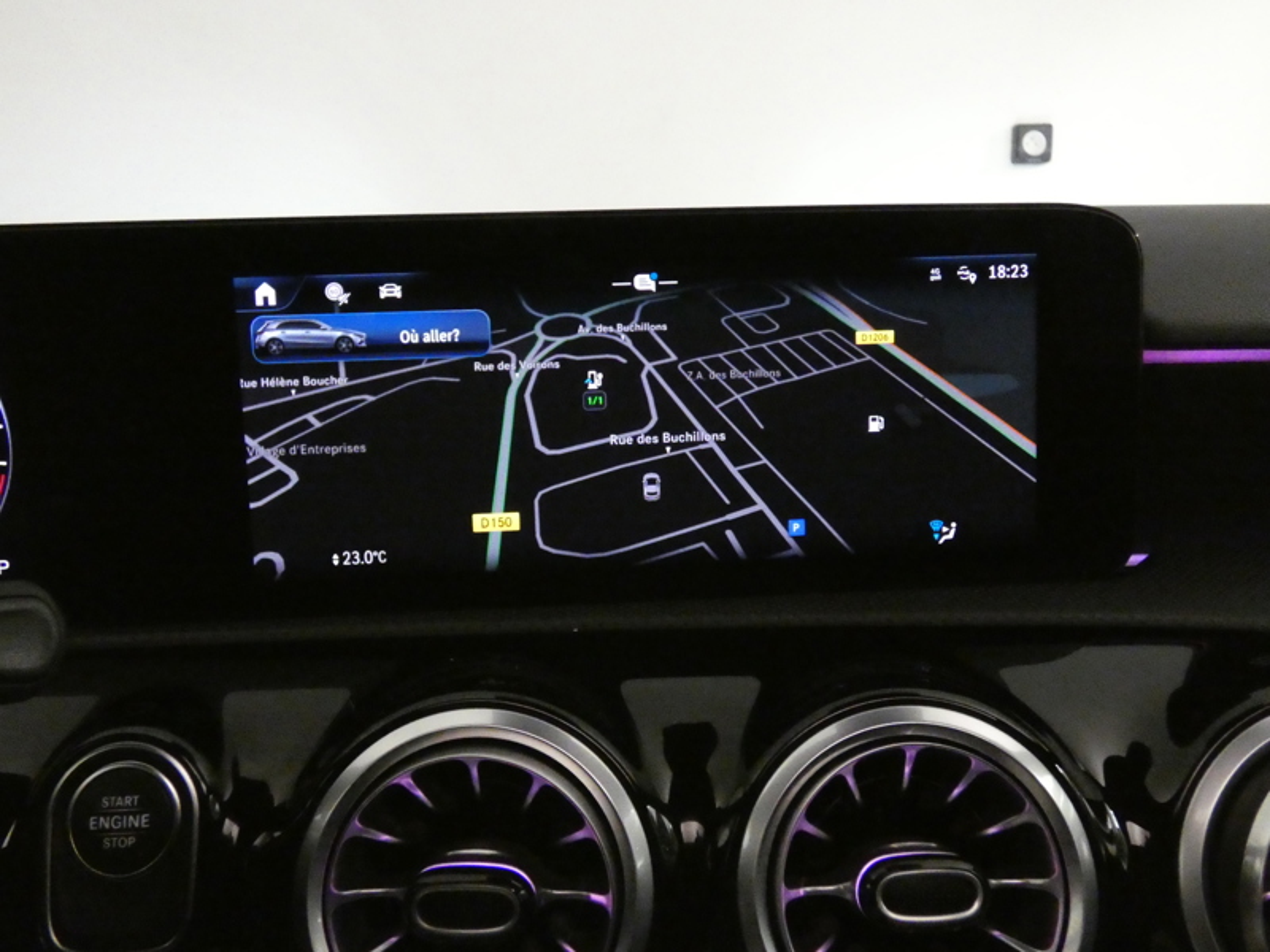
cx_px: 635
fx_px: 1101
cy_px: 476
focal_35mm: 30
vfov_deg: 46.8
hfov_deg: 60.0
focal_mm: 5.3
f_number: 3.3
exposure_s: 1/80
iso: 3200
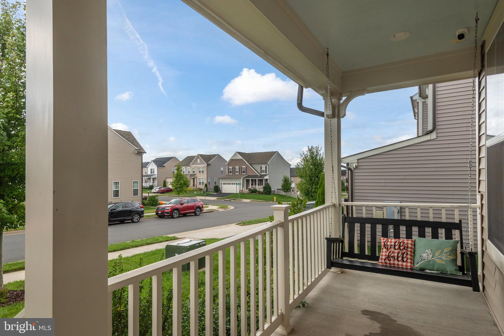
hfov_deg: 84.0
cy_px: 168
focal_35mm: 20
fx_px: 280
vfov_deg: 62.0
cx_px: 252
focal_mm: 20
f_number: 8
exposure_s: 1/500
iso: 400
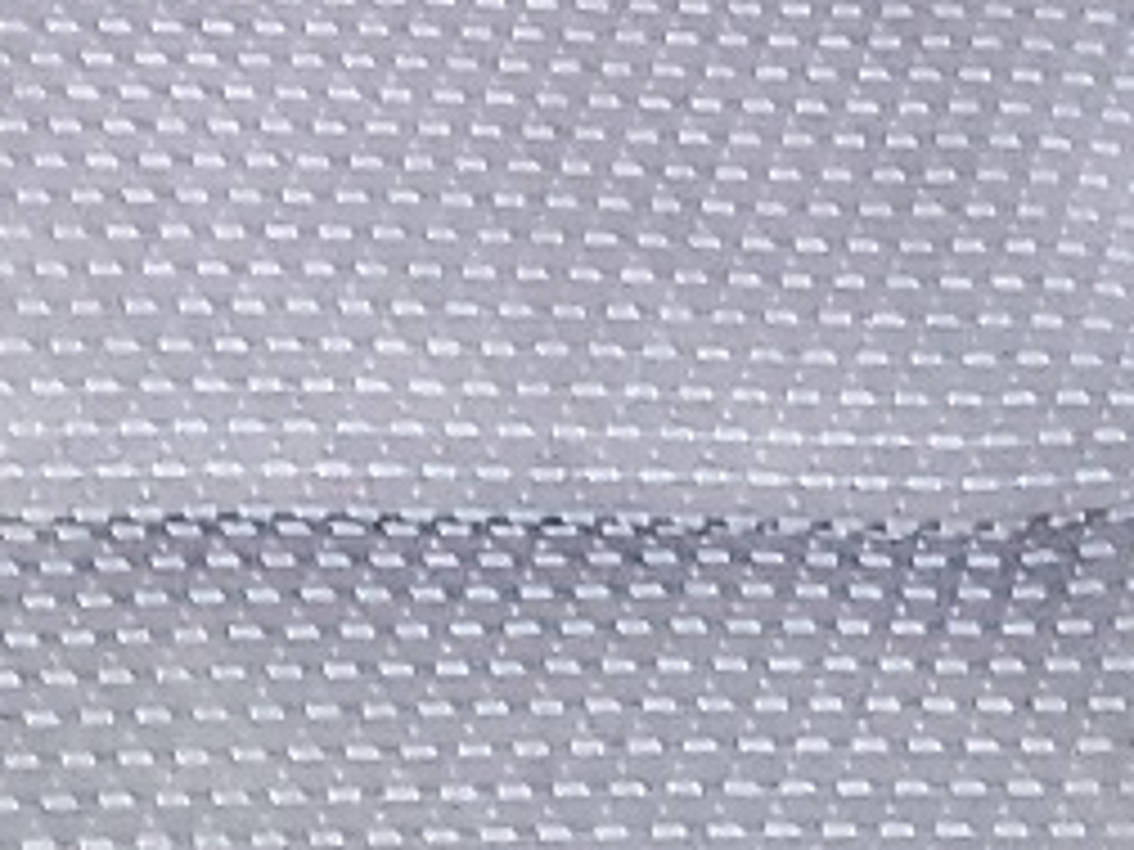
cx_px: -1422
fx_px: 5405
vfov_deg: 8.5
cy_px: -846
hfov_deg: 10.6
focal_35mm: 165
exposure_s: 1/15
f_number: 1.5
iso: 555
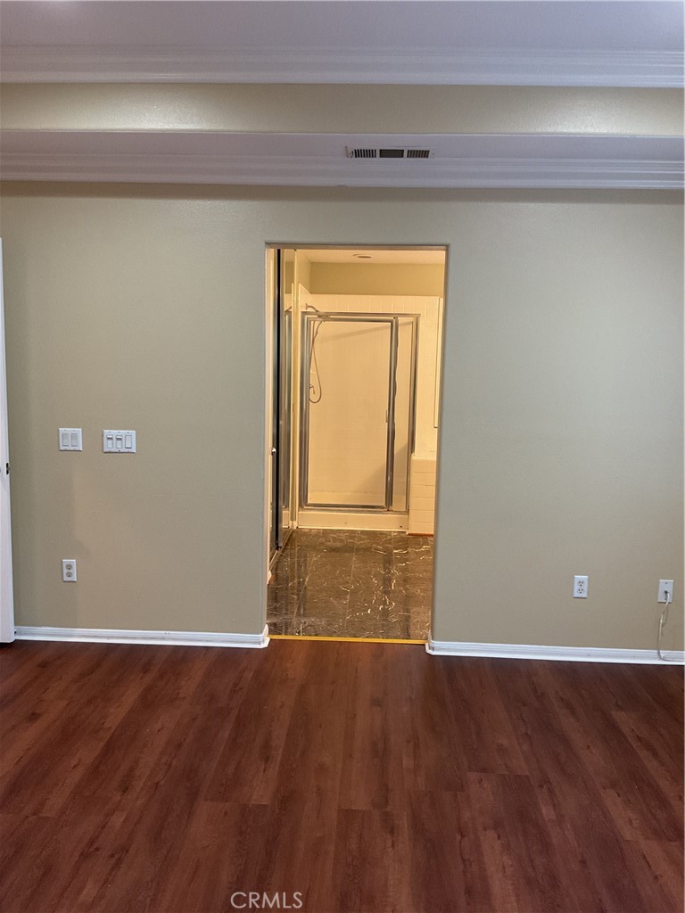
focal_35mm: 29
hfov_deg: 48.2
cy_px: 456
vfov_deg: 61.7
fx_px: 765
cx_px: 342
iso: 160
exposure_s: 1/60
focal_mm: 3
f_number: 1.8
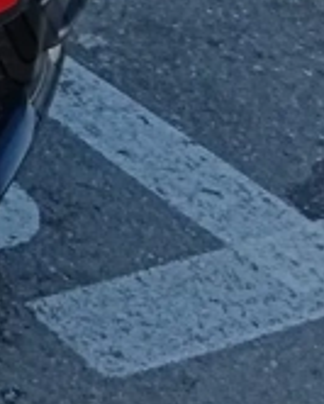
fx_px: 2539
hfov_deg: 6.6
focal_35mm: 212
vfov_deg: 8.4
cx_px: -677
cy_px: -555
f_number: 1.9
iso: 100
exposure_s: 1/445
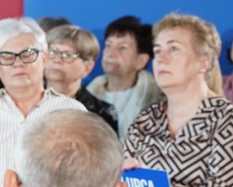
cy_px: 92
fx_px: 3226
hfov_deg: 4.1
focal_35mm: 468
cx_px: -313
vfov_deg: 3.3
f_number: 5.6
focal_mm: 105
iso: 1250
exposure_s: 1/100
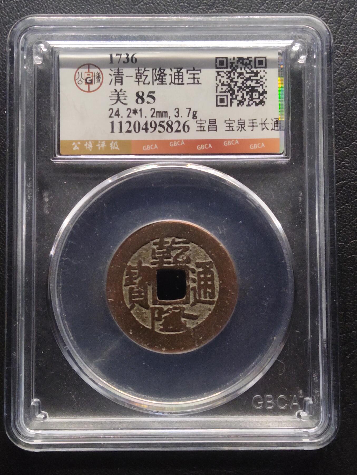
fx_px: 686
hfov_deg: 29.2
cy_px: 238
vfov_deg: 38.1
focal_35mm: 50
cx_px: 178
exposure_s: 1/50
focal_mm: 3.42
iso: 500
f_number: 2.2
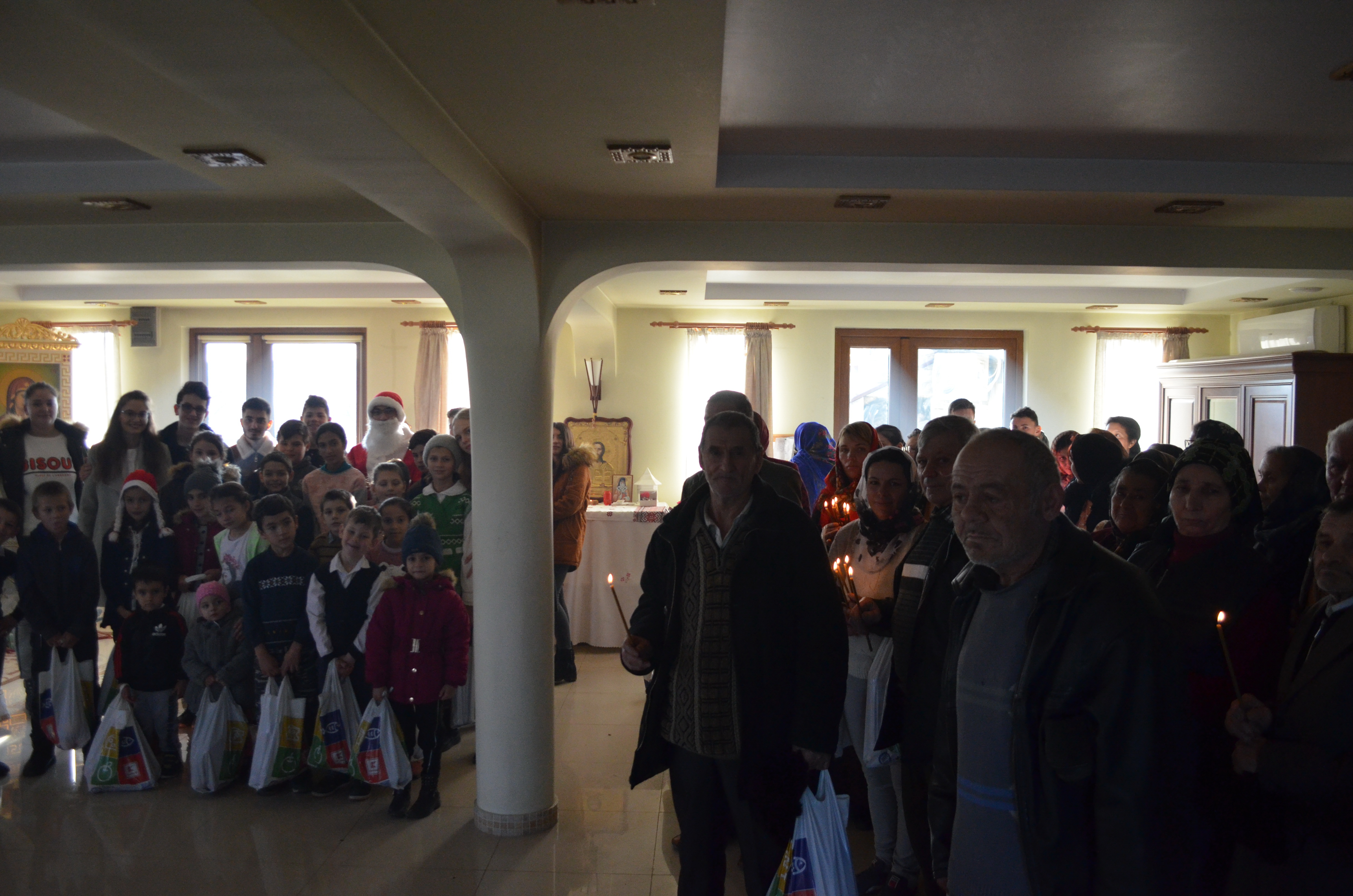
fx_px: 1013
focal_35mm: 27
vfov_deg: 47.7
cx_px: 676
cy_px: 448
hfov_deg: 67.5
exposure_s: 1/320
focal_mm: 18
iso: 1600
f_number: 3.5
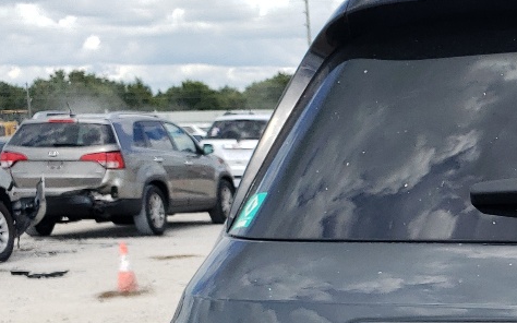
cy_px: 480
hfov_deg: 19.9
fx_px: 1310
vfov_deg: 13.3
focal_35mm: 93
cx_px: 732
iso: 50
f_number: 1.5
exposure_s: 1/2000
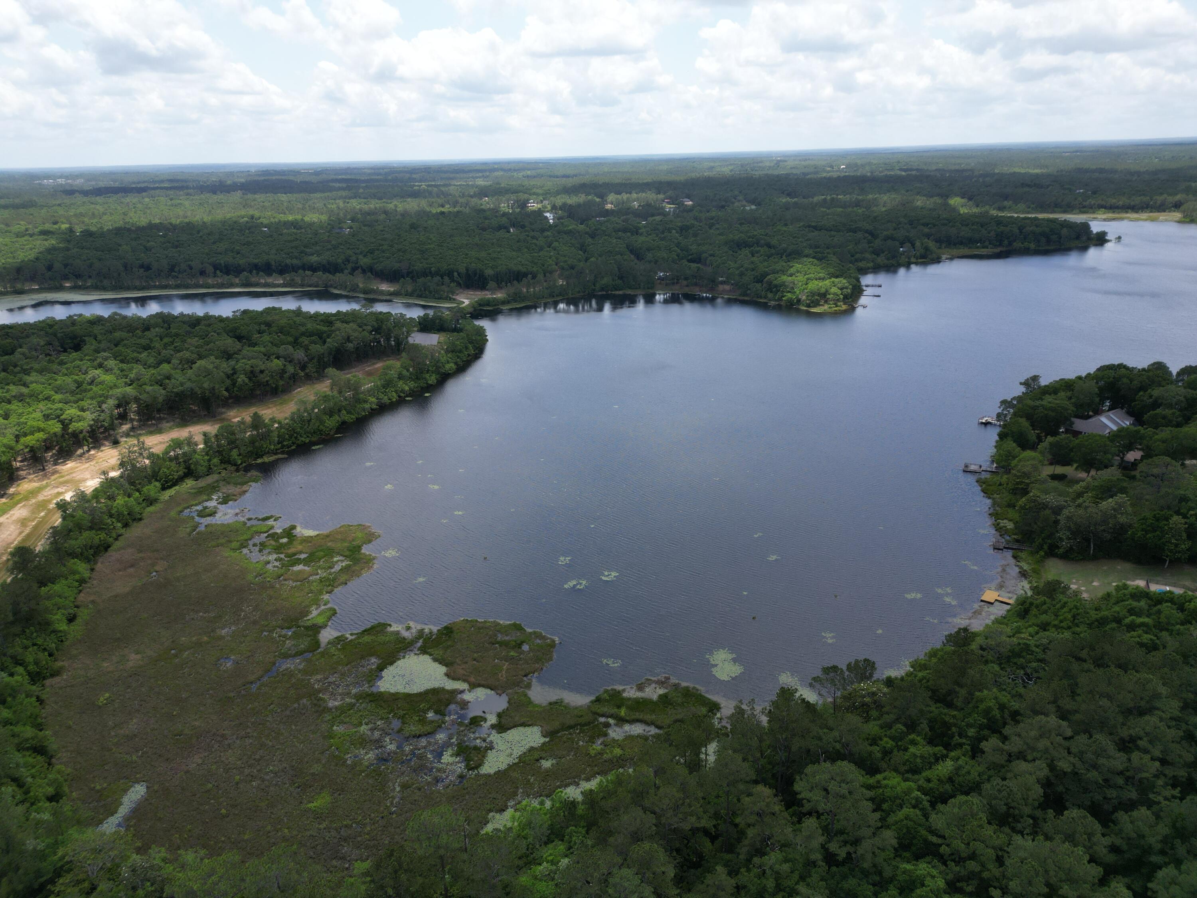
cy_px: 449
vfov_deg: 56.8
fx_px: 830
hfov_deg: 71.6
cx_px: 598
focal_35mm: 24
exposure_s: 1/2000
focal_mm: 6.72
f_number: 1.7
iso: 100
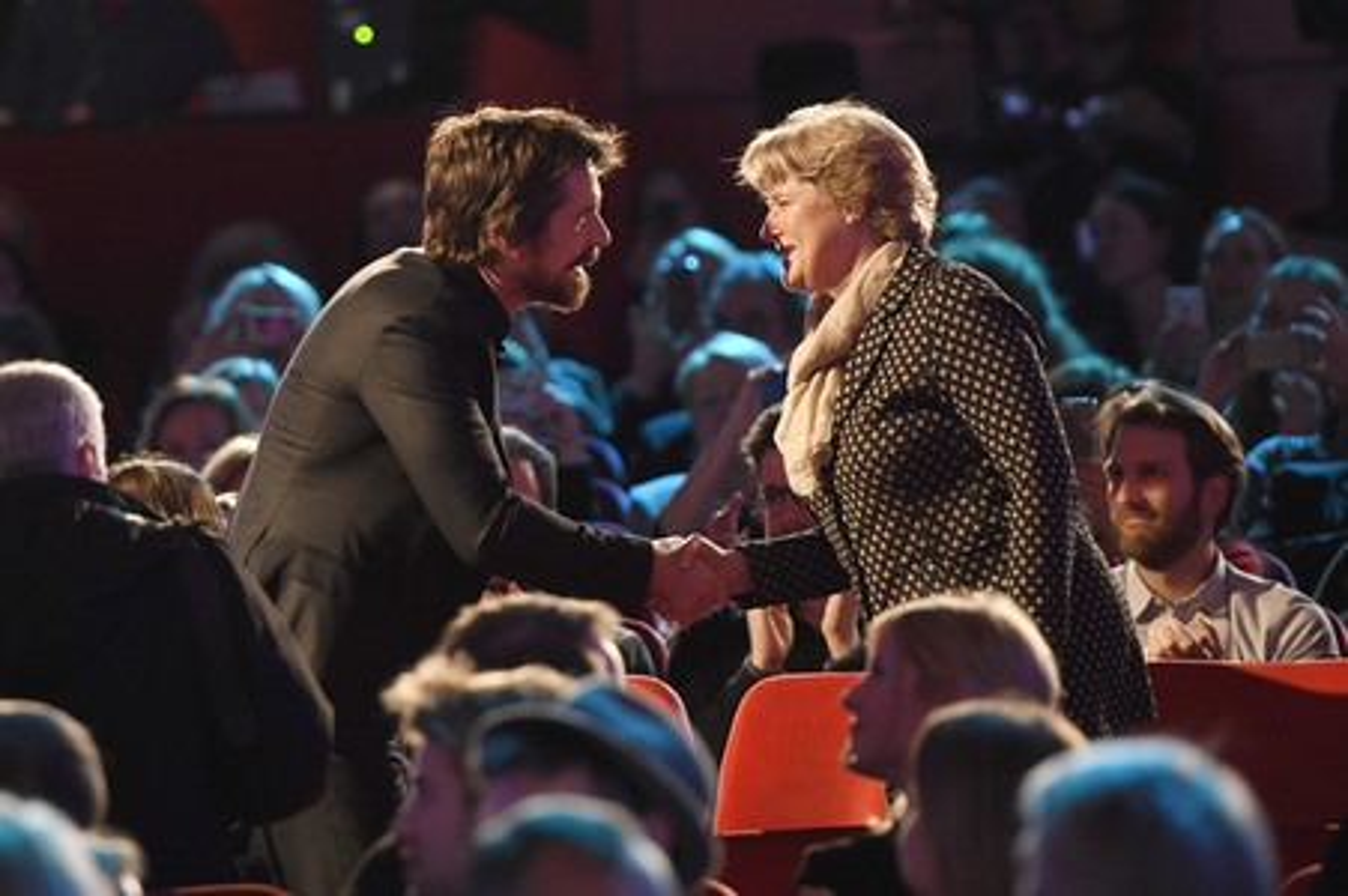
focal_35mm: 200
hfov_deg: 10.3
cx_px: 674
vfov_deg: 6.9
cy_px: 448
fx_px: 7483
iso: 3200
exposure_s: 1/125
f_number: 3.2
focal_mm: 200
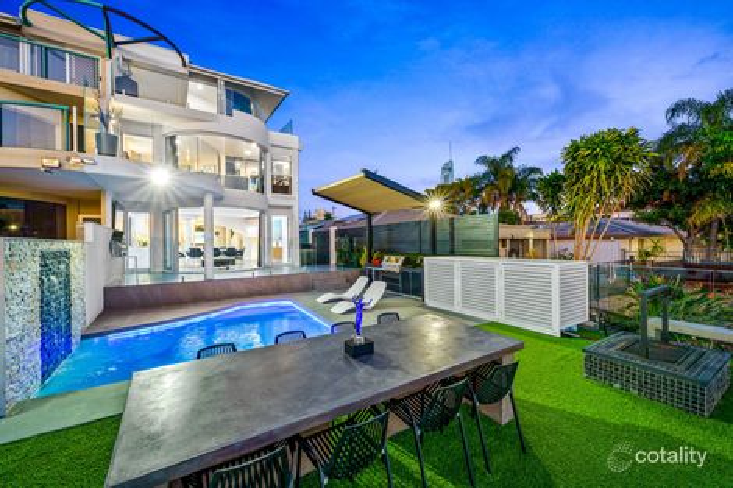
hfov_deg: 104.3
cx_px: 366
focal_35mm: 14
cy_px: 244
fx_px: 285
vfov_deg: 81.2
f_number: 11
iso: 640
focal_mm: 14
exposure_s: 1/2.5
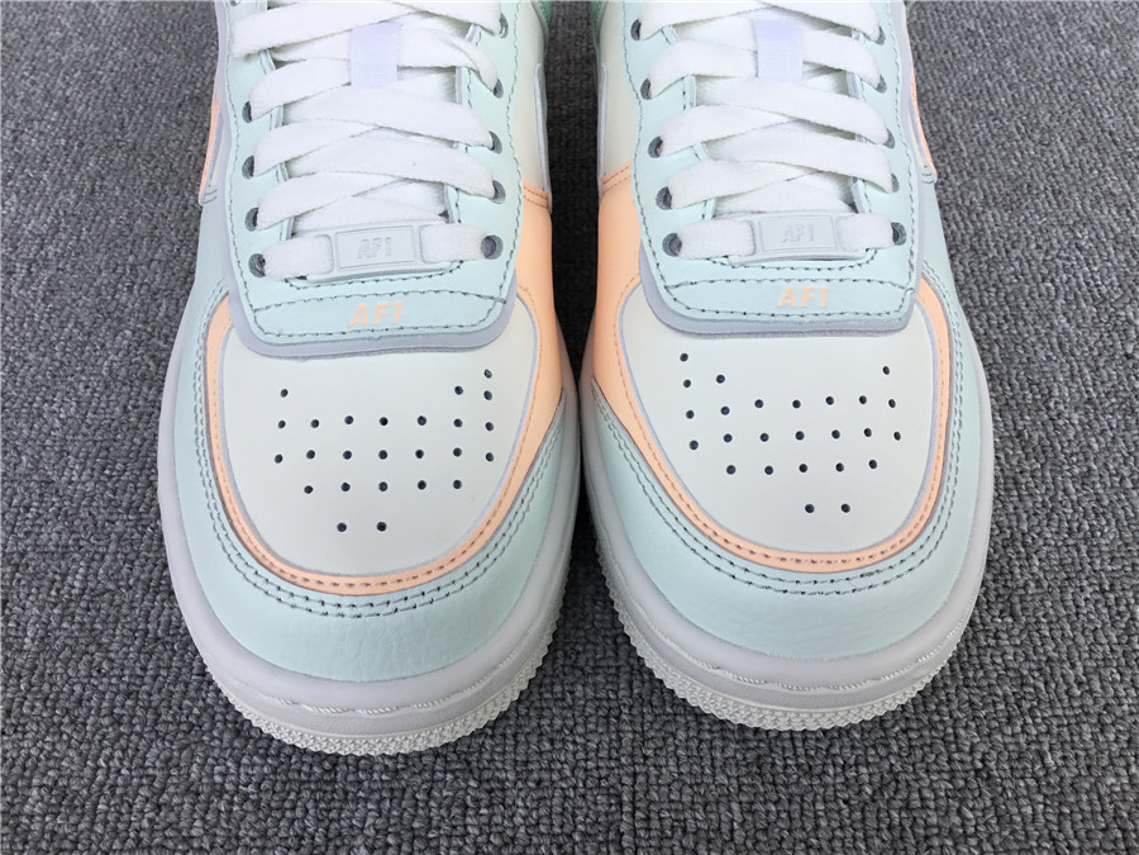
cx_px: 570
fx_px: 1020
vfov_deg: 45.4
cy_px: 428
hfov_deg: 58.4
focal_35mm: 31
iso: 25
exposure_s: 1/543
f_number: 2.4
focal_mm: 3.3
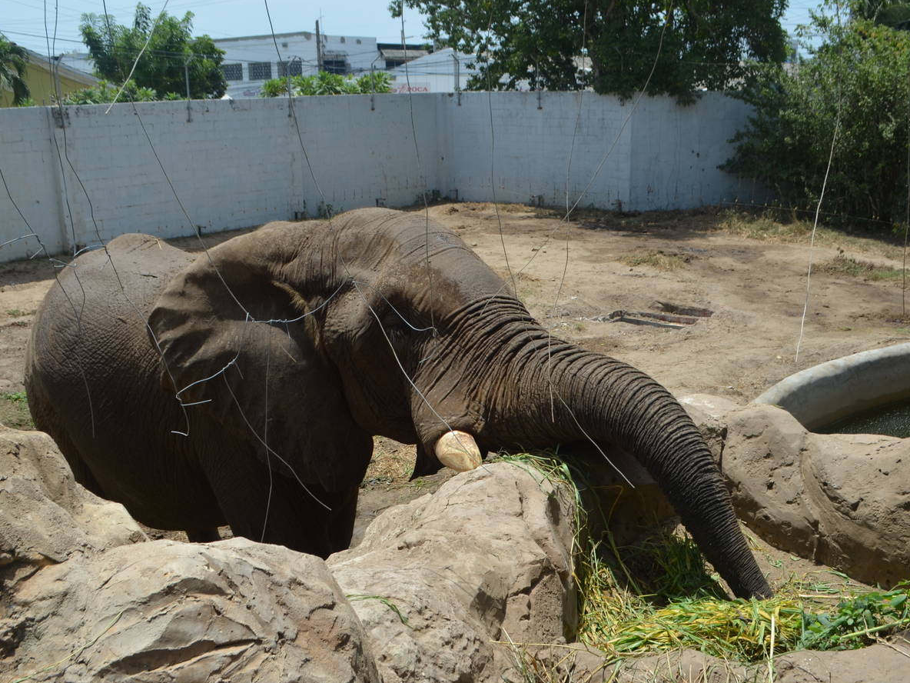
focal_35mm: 35
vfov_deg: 40.7
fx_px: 920
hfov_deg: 52.6
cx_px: 449
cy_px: 351
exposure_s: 1/250
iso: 100
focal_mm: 18
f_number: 8
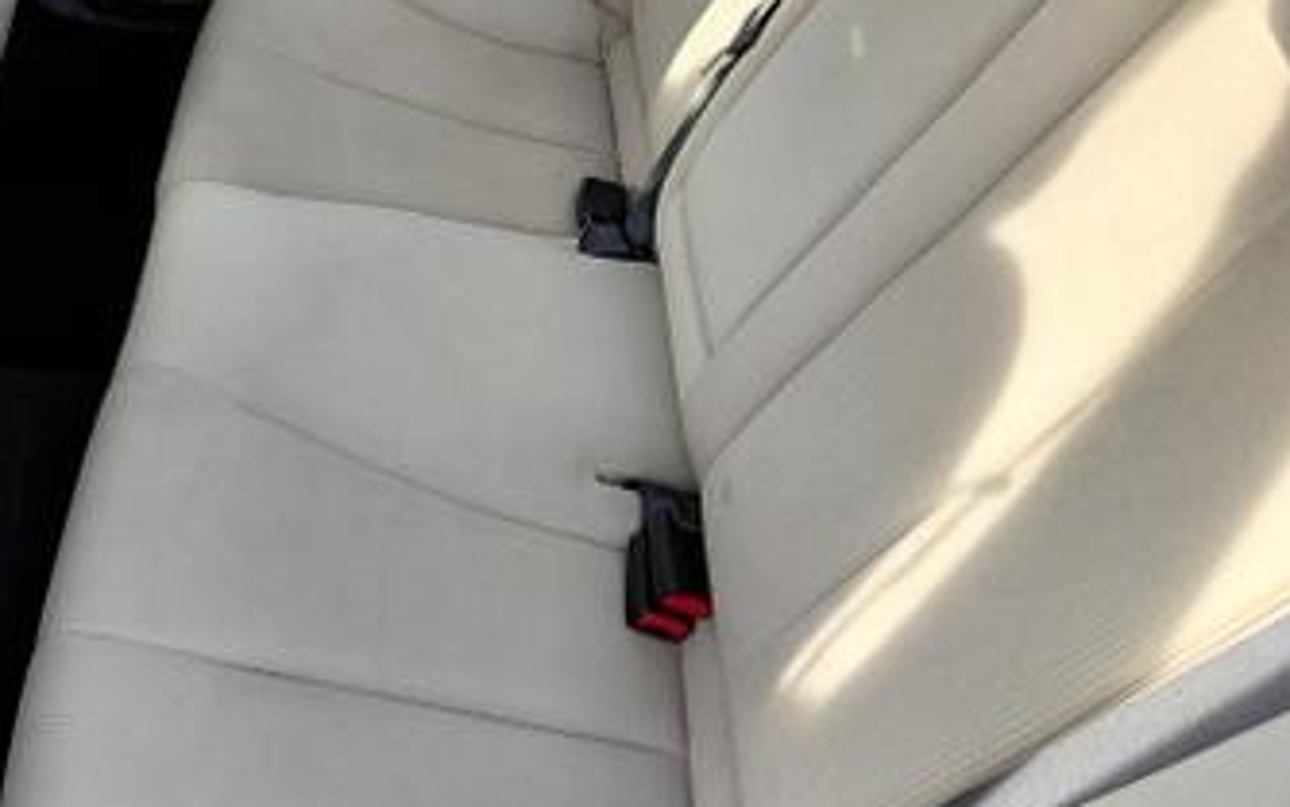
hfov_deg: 48.4
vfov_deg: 31.9
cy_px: 324
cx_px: 425
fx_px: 1407
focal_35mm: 40
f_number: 1.8
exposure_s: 1/156
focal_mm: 4.69
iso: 50
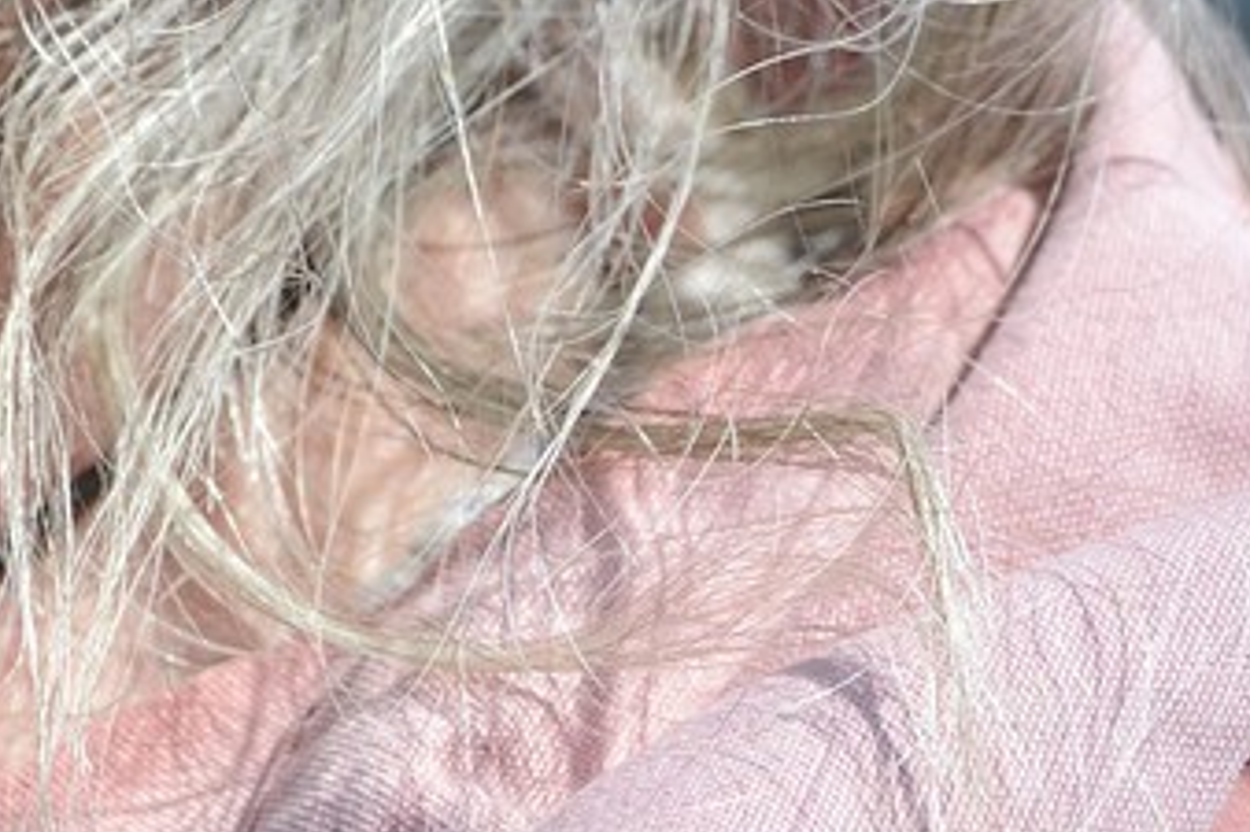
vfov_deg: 1.6
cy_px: -791
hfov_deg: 2.4
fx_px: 29533
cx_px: -1686
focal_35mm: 851
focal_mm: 180
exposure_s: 1/400
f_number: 8
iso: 200
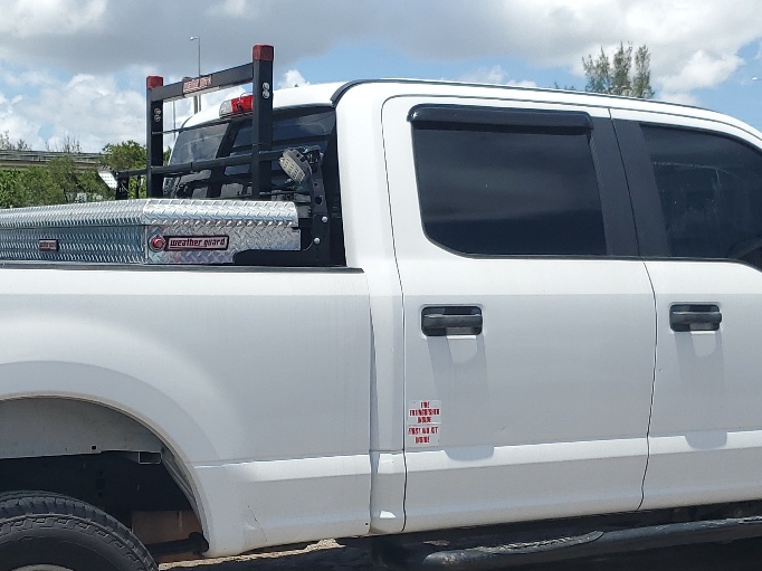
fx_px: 1342
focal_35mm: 61
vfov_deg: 23.6
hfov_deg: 31.6
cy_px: 477
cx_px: 309
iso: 50
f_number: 1.5
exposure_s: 1/5000
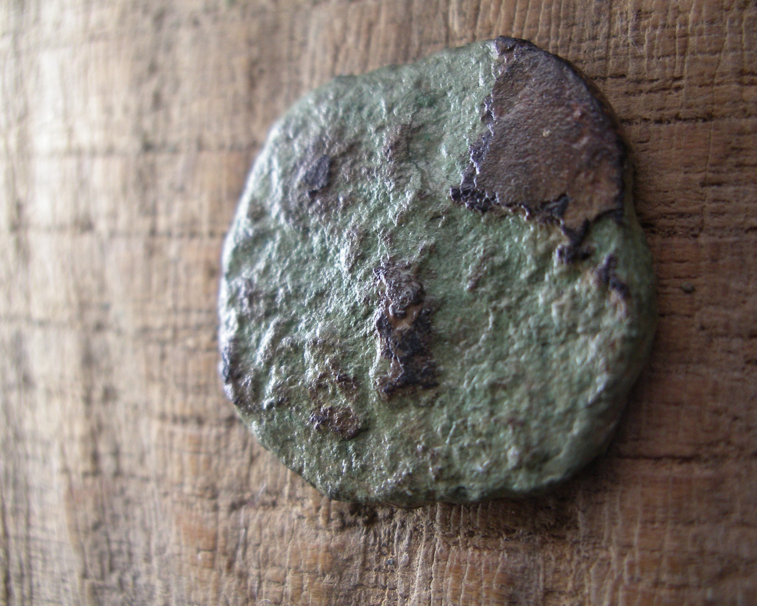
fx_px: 874
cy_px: 306
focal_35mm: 39
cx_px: 389
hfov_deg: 46.8
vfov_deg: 38.2
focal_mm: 7.8
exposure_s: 1/25
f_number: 2.8
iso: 200
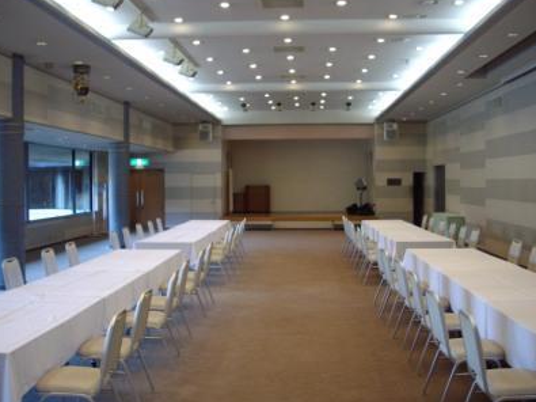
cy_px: 187
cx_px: 275
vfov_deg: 34.3
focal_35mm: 42
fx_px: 650
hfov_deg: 44.8
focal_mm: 6.2
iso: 192
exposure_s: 1/50
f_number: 2.8
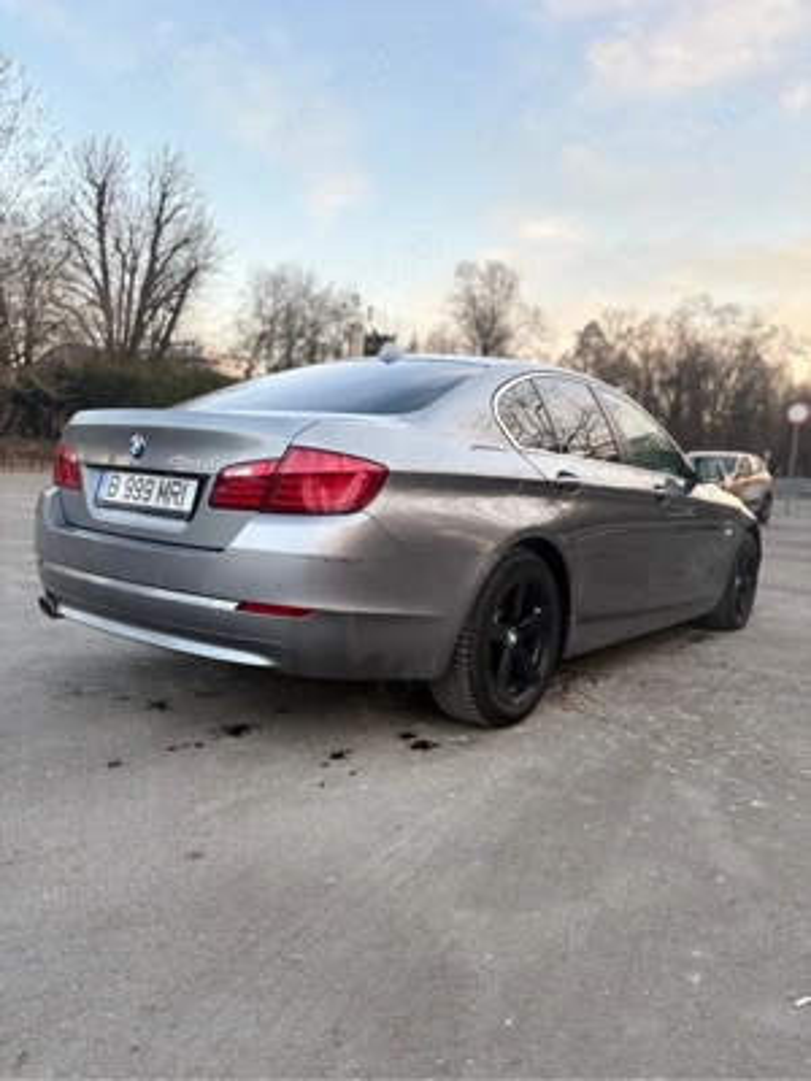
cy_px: 540
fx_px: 812
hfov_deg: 53.1
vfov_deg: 67.3
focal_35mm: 26
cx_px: 406
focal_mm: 5.96
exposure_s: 1/121
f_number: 1.6
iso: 40
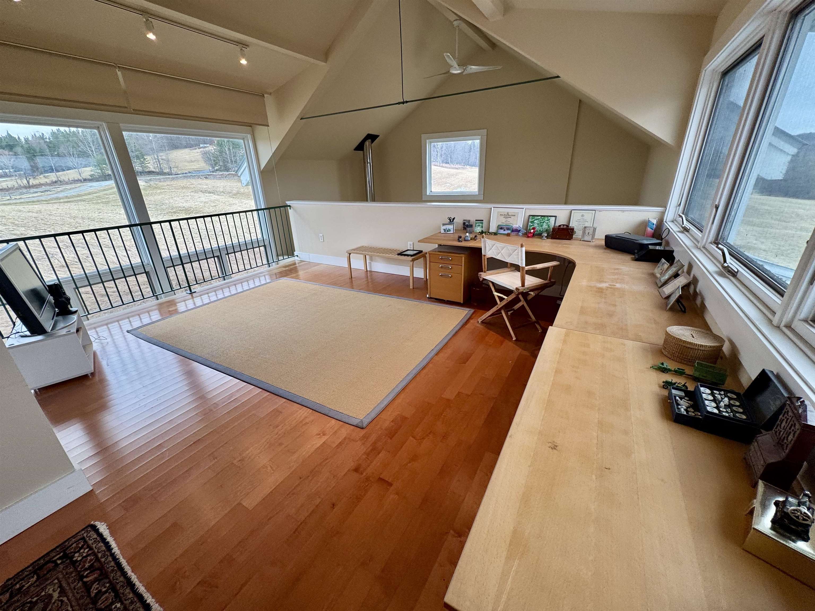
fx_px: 330
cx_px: 408
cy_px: 306
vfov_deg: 85.7
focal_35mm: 14
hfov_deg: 102.1
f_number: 2.2
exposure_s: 1/120
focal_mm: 2.22
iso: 50
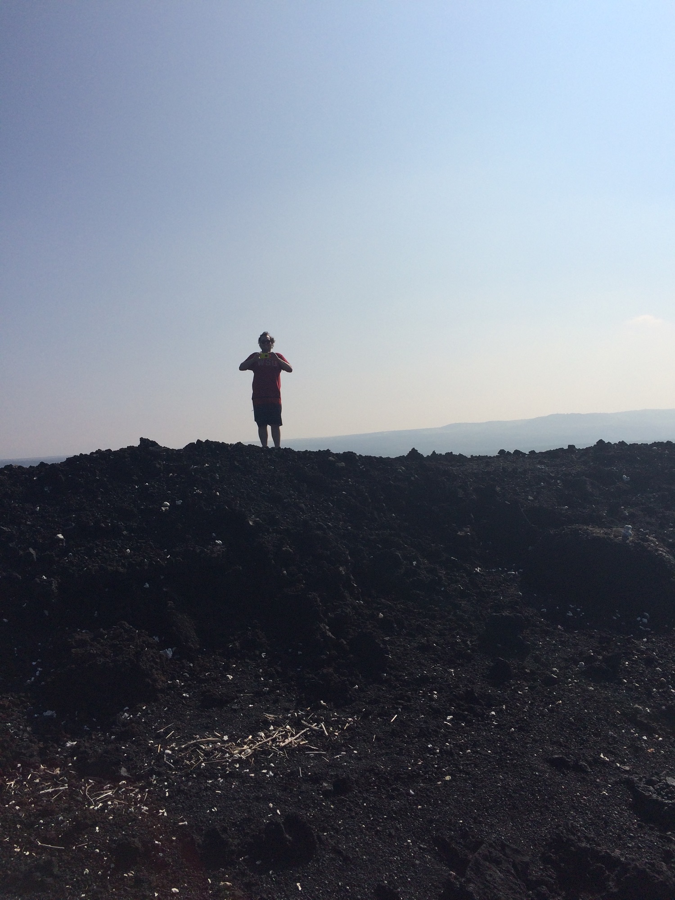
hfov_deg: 48.2
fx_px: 754
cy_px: 450
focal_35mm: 29
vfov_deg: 61.7
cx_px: 338
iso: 40
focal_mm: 4.15
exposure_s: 1/8264
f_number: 2.2
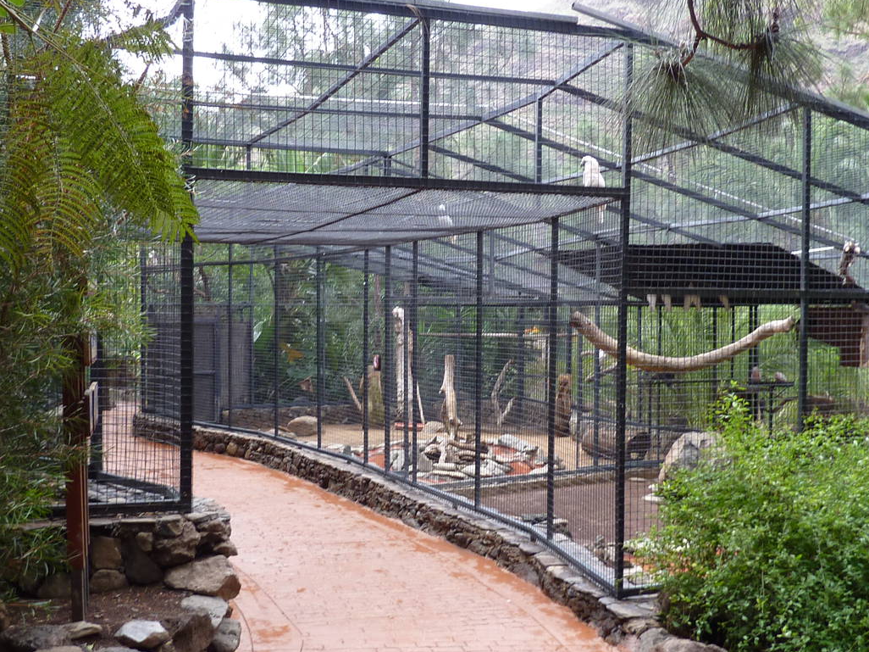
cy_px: 342
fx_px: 979
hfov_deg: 47.9
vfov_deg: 36.8
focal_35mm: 39
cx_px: 419
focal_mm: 4.1
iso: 80
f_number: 3.3
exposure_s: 1/40
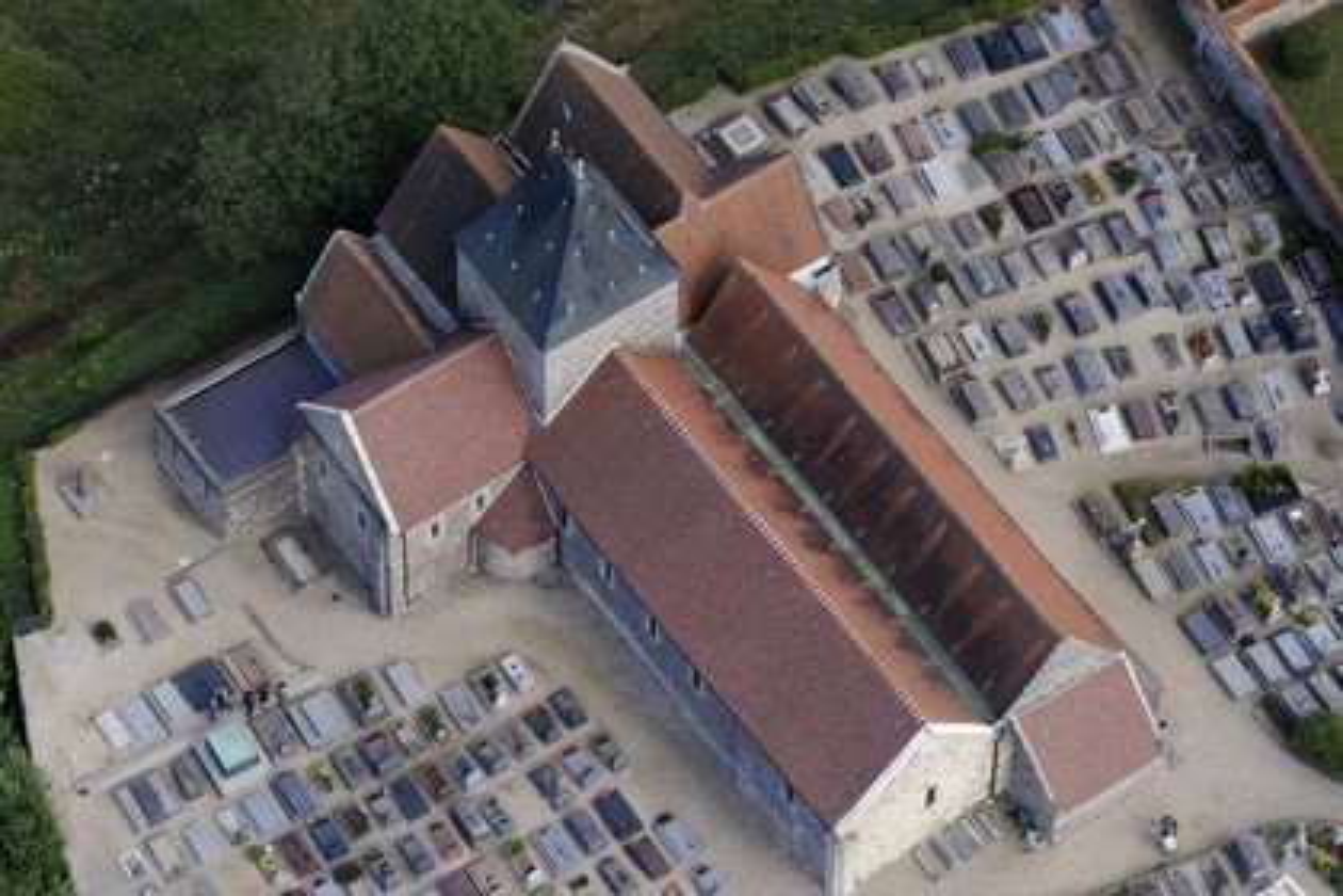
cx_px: 672
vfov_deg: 9.8
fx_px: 5222
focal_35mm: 140
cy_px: 448
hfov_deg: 14.7
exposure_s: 1/1000
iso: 400
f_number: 5
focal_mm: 140
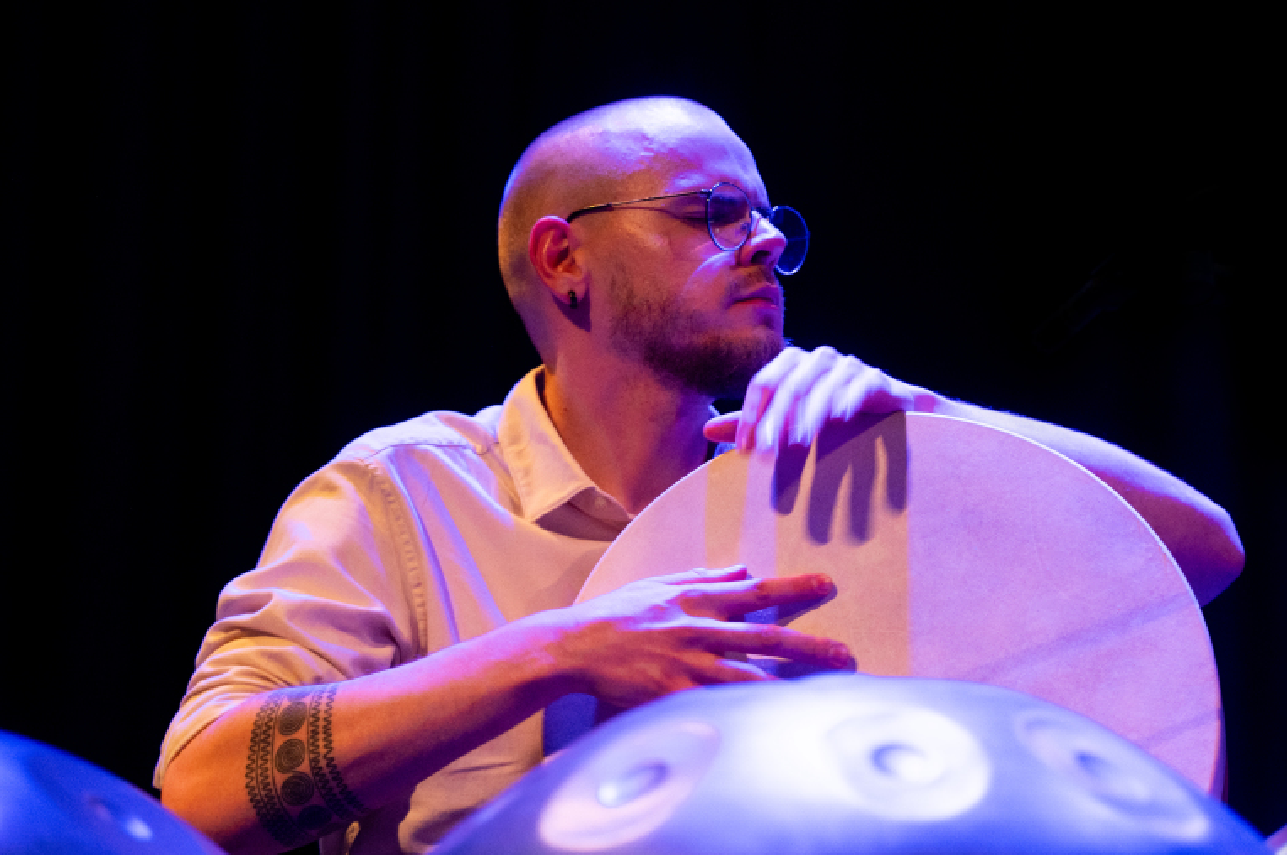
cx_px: 653
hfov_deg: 15.2
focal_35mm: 135
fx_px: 4821
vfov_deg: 10.1
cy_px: 440
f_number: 2.8
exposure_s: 1/100
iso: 1250
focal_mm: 130
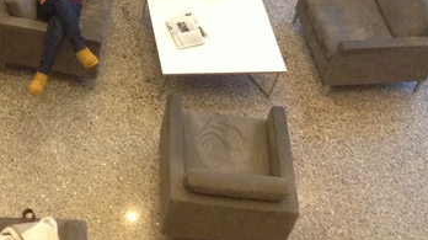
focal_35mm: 79
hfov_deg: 26.0
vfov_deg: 14.7
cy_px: -55
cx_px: 47
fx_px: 896
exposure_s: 1/20
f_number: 2.4
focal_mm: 4.28
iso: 400
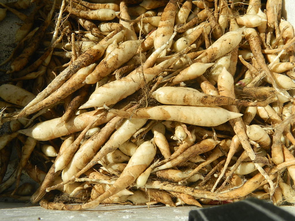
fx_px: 349
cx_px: 148
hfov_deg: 45.8
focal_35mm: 41
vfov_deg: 35.1
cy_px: 110
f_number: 9.8
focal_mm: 7.3
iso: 80
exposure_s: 1/160
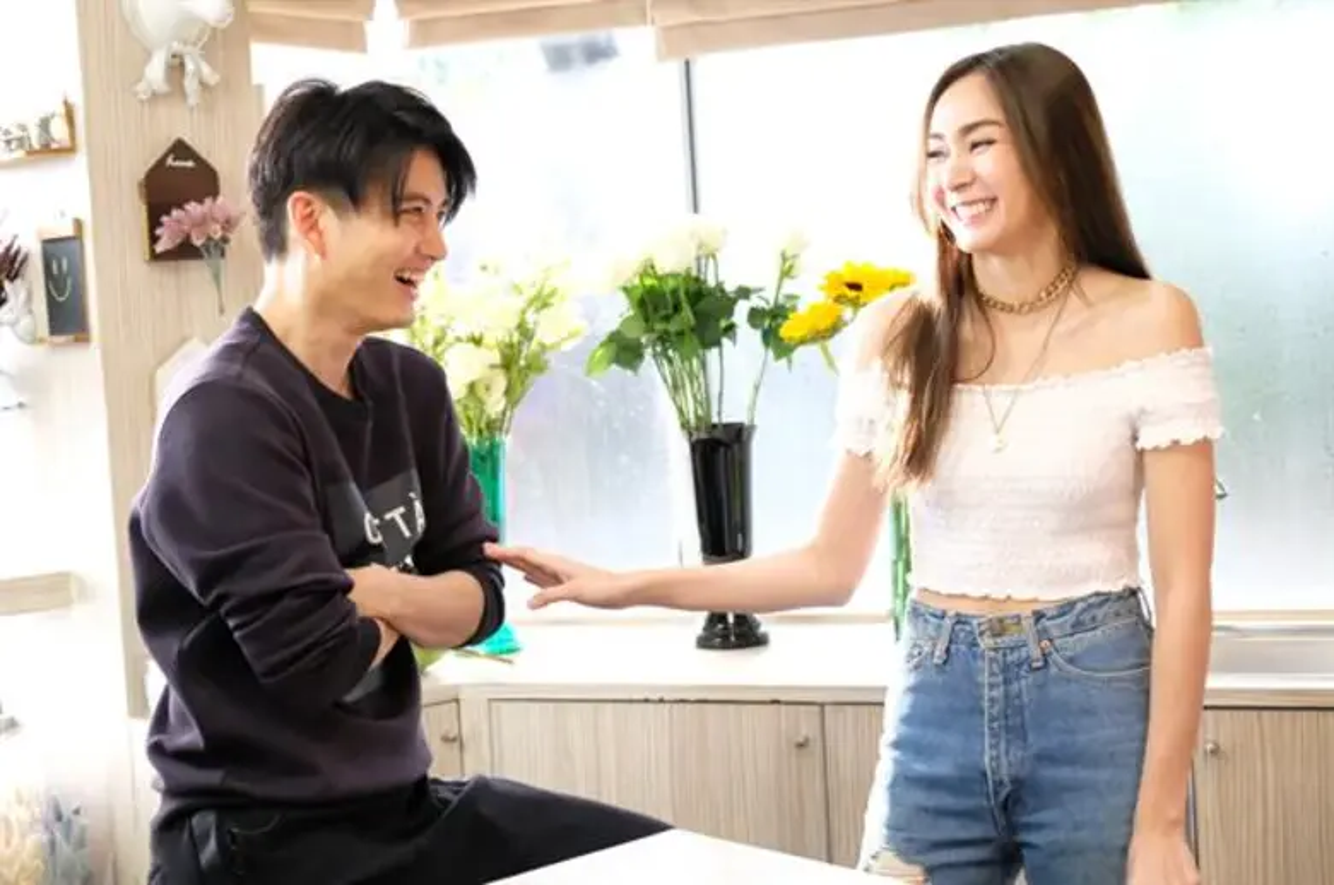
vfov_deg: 27.4
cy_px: 442
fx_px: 1812
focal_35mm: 49
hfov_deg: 40.4
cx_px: 667
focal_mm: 32.6
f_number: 4.3
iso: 12800
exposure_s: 1/250
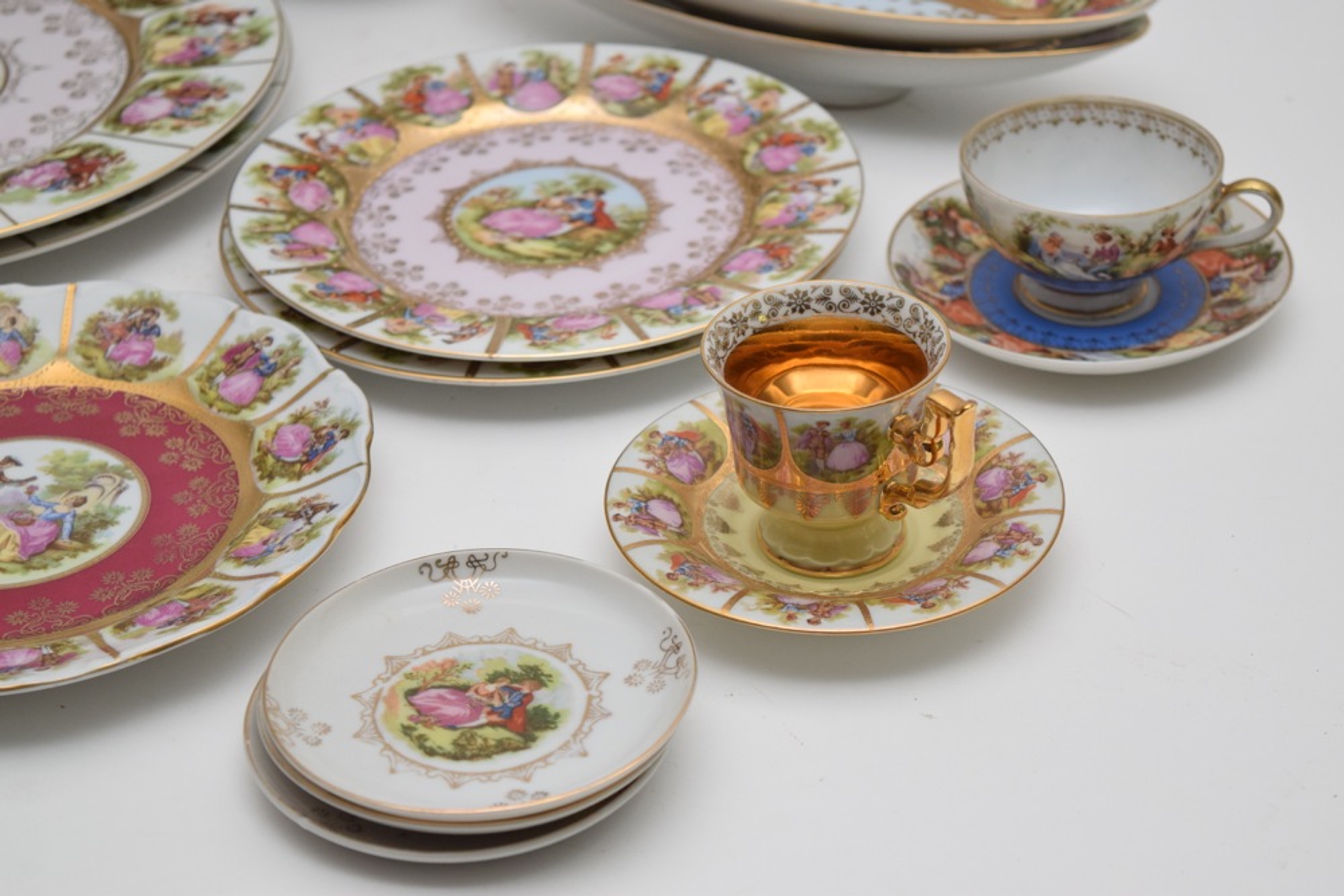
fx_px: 3080
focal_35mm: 82
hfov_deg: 24.6
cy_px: 448
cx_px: 672
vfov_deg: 16.6
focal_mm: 55
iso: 800
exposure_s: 1/100
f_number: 5.6
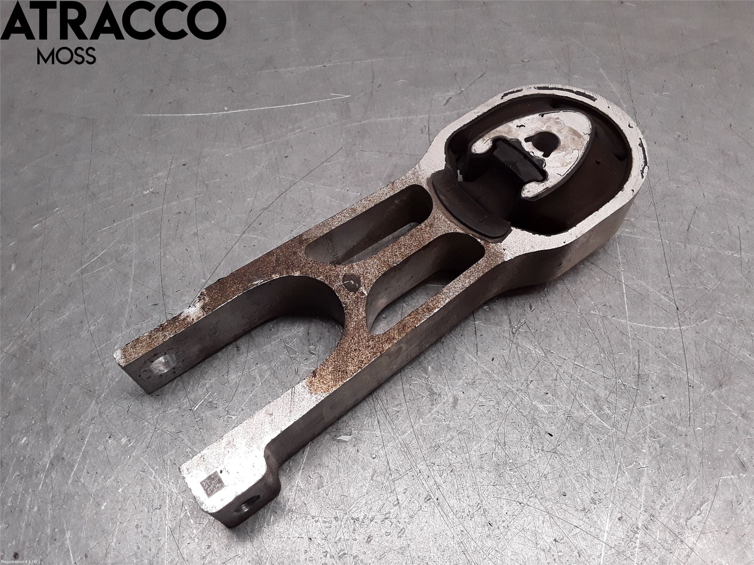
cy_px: 282
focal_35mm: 28
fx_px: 610
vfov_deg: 49.7
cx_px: 377
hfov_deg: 63.4
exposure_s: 1/185
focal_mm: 2.91
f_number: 1.9
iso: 100
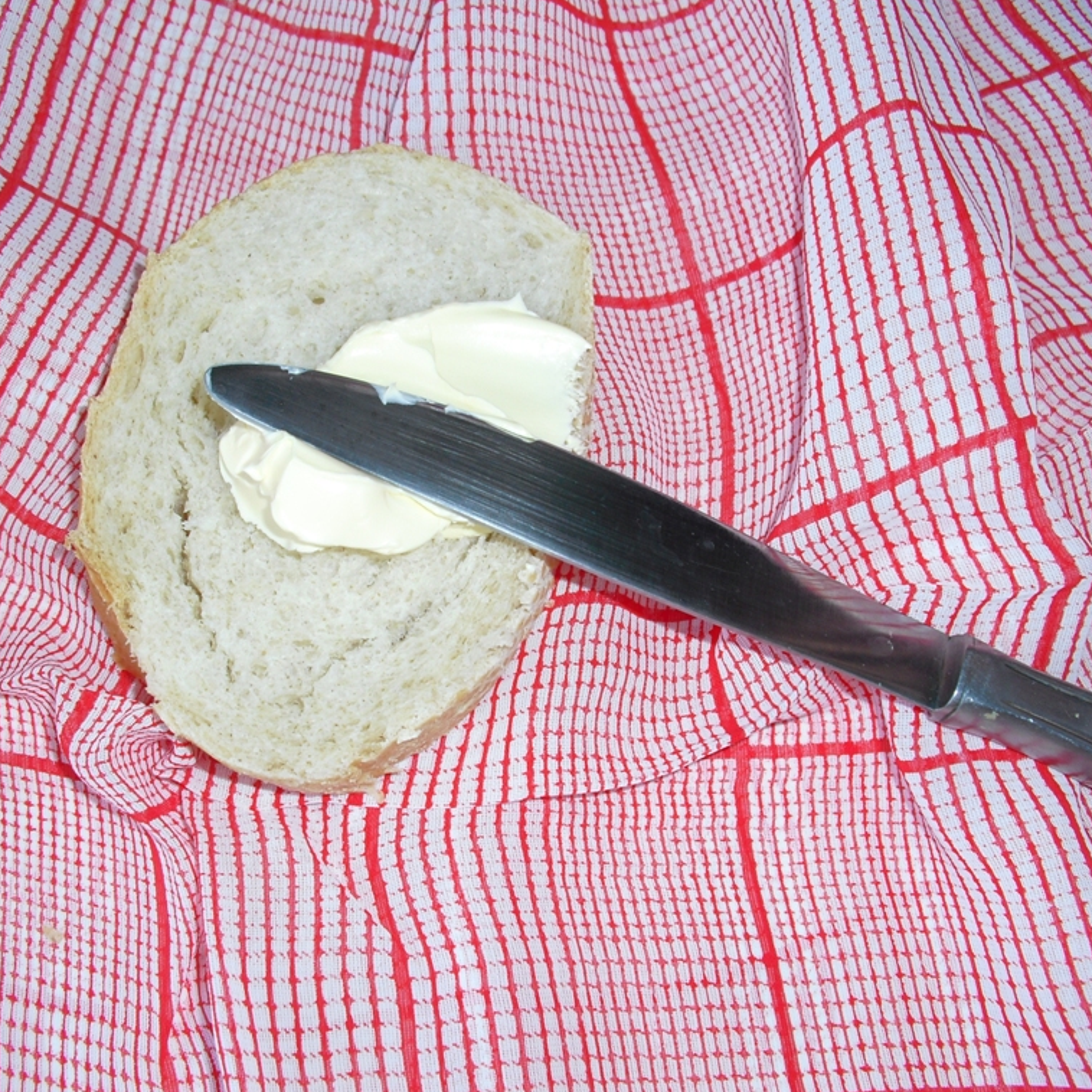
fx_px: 1535
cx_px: 527
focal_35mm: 43
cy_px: 542
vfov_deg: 39.2
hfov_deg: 39.2
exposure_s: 1/60
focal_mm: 6.3
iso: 100
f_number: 3.1
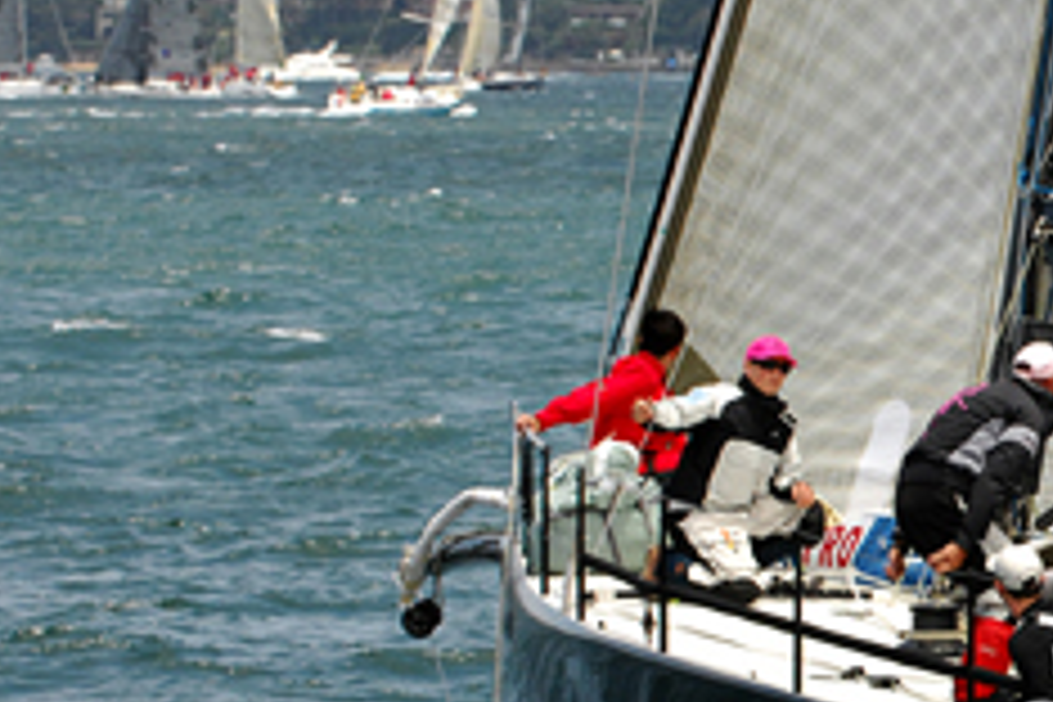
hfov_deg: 4.9
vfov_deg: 3.2
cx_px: 1256
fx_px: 12372
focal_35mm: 423
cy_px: 562
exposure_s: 1/1000
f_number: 5.6
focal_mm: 110
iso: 400
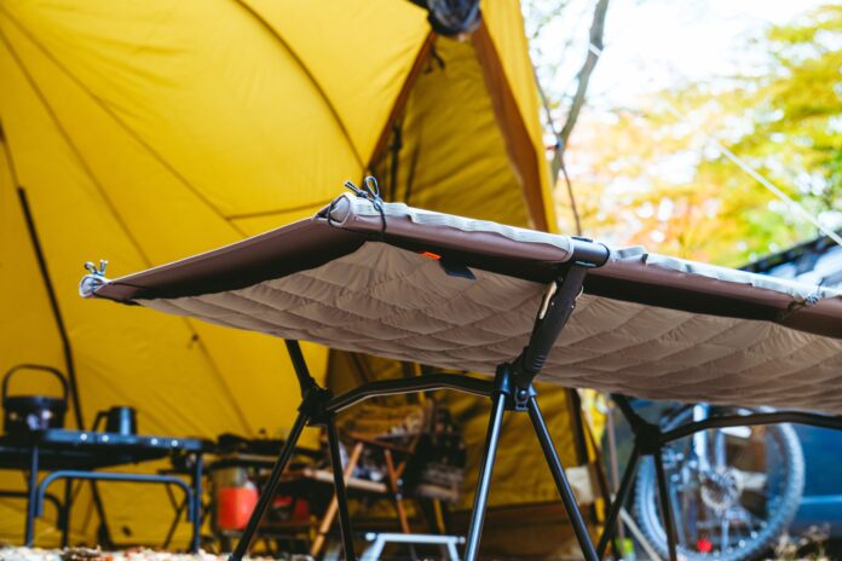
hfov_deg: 37.5
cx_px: 421
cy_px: 280
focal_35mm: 53
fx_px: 1240
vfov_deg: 25.5
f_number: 4
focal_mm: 35
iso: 250
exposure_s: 1/60
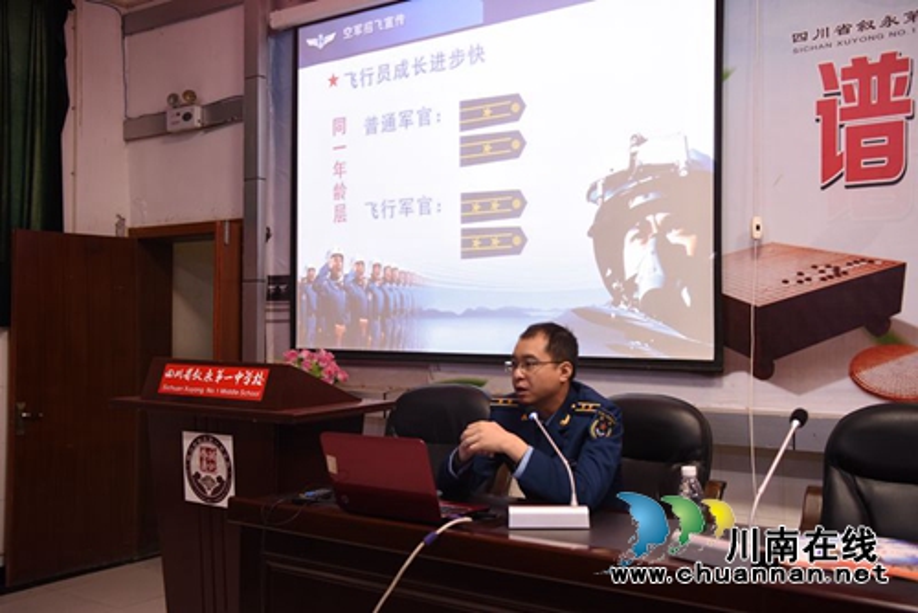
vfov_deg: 35.1
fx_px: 970
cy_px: 306
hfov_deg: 50.7
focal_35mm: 38
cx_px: 459
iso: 800
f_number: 3.5
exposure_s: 1/50
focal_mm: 38
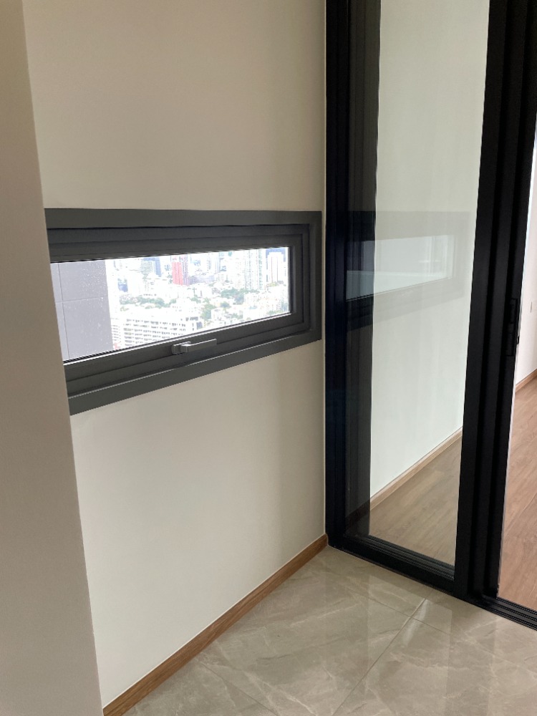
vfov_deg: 67.3
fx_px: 538
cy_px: 358
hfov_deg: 53.1
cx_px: 268
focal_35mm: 26
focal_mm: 4.2
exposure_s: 1/121
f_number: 1.6
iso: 100
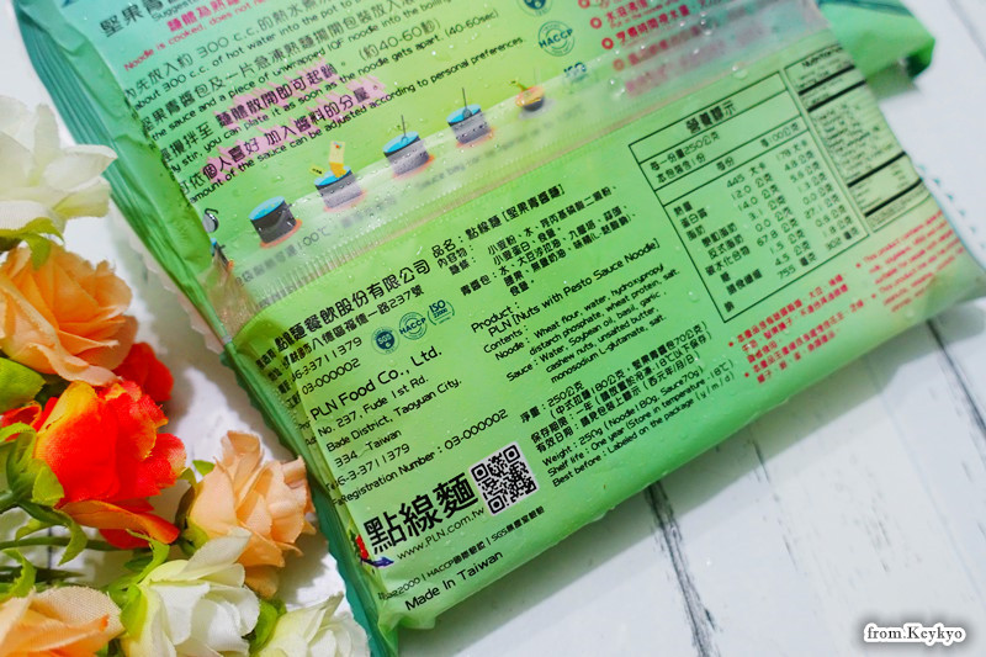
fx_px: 821
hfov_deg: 61.9
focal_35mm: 30
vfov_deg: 43.6
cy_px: 328
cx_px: 493
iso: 400
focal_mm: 11
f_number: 2.5
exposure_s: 1/30
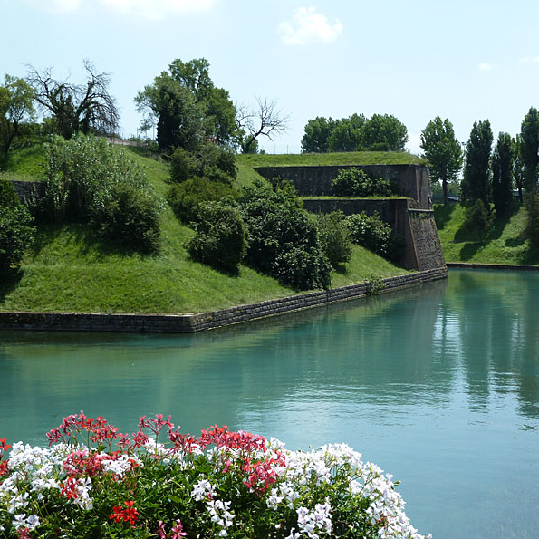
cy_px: 268
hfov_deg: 29.9
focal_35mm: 57
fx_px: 1004
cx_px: 331
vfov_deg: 30.0
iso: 80
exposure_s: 1/400
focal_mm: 7.9
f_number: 4
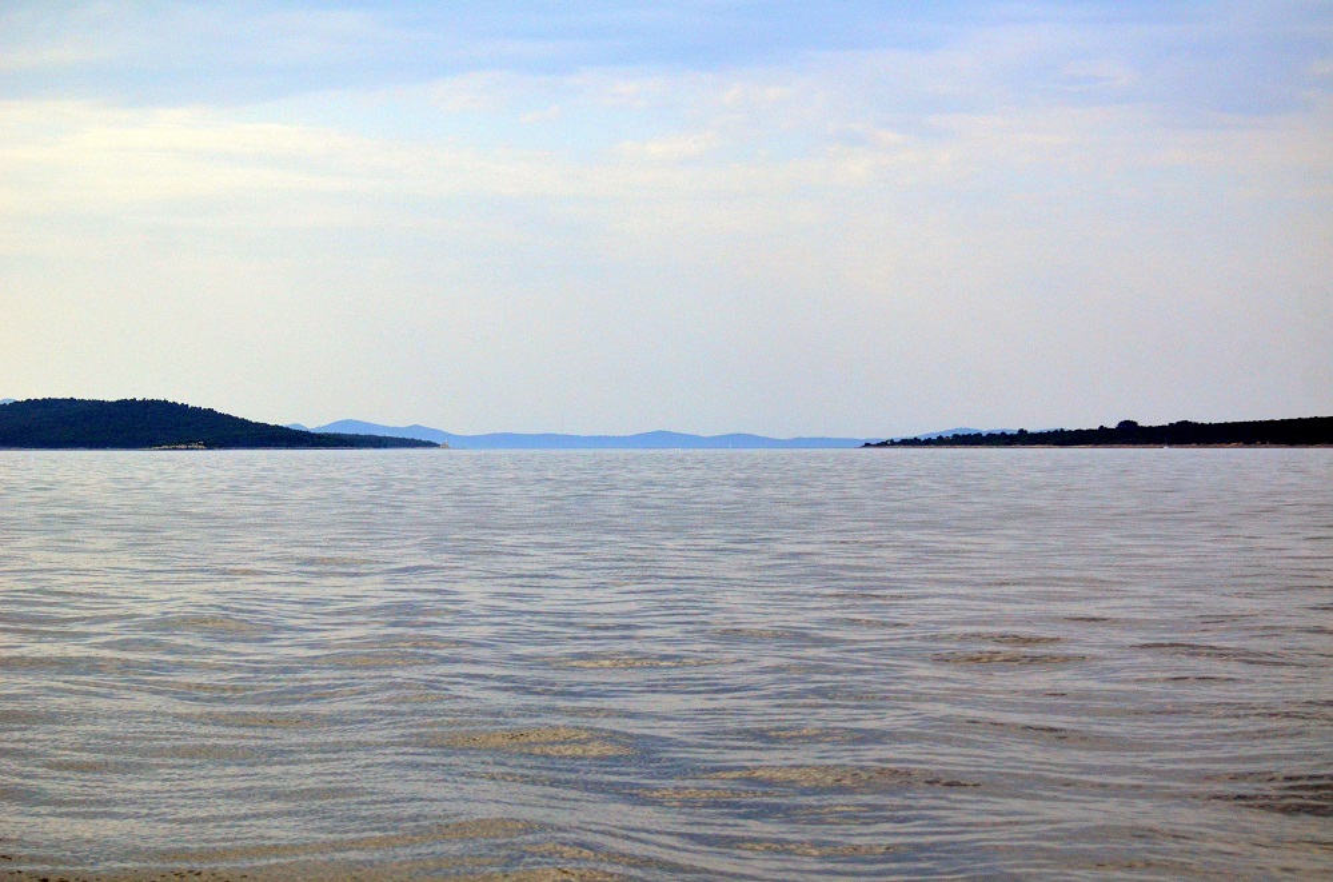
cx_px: 666
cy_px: 441
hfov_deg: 19.5
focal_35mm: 105
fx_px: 3879
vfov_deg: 13.0
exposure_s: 1/6400
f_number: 4.5
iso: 800
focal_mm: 70
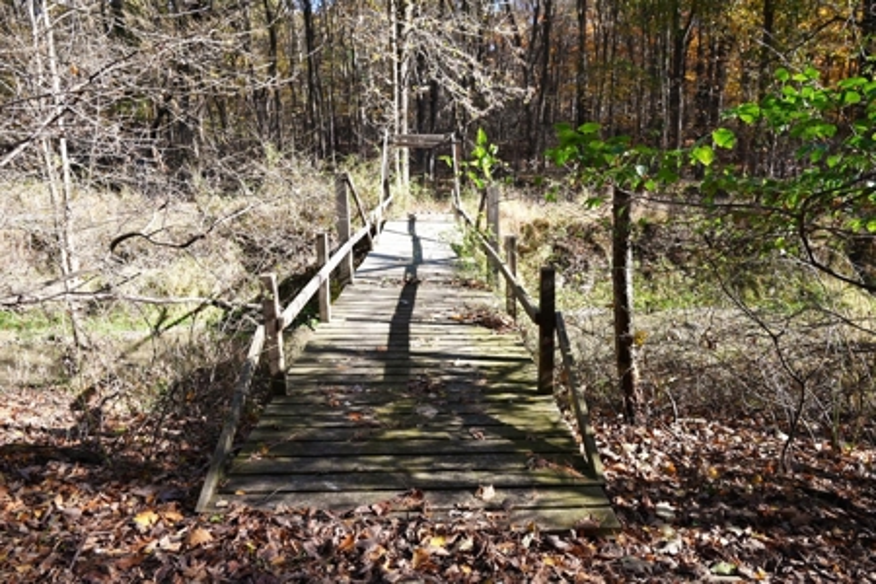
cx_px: 438
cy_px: 292
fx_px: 584
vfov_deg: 53.1
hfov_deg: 73.7
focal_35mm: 24
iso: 160
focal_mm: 24
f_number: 5.6
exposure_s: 1/250
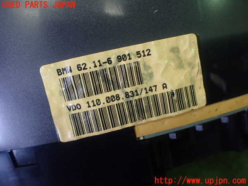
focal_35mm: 30
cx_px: 124
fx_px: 215
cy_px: 93
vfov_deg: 46.8
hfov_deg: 60.0
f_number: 2.3
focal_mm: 5.4
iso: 400
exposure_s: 1/125
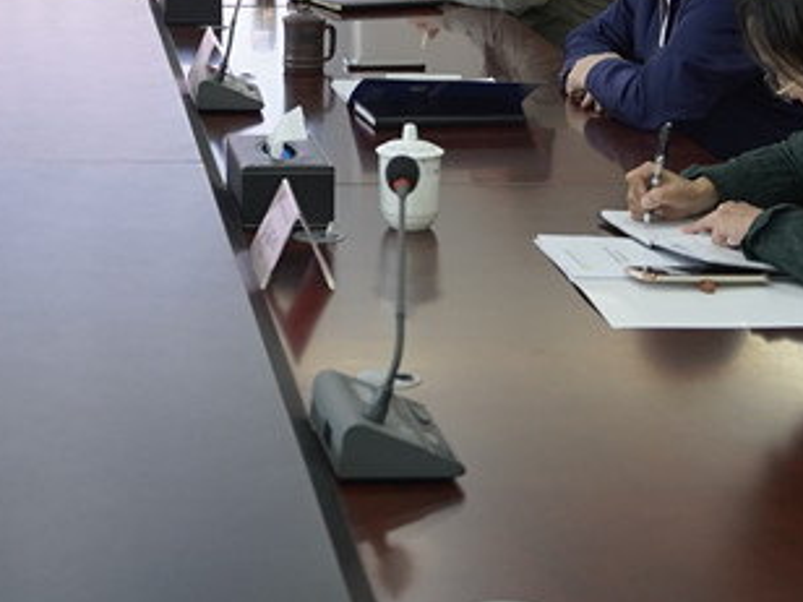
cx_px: 34
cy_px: -89
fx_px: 2334
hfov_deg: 19.1
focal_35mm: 101
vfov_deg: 14.3
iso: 1250
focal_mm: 32.2
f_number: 4
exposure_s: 1/160
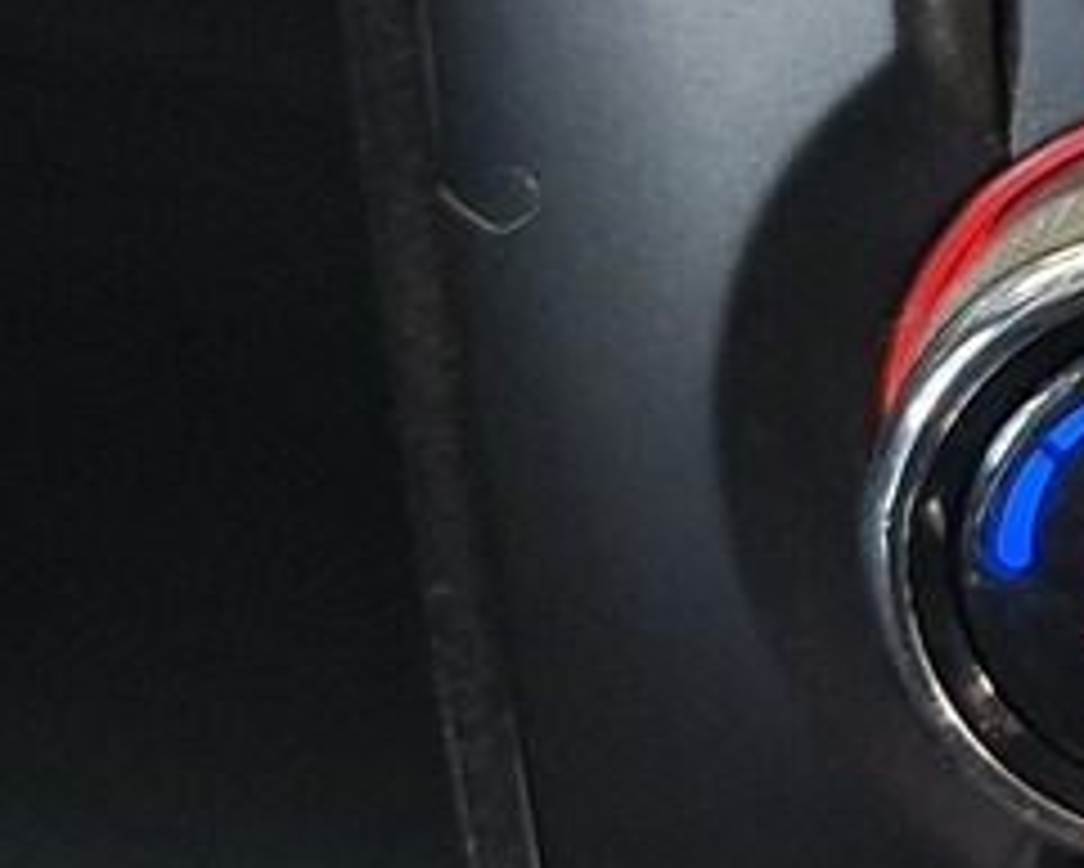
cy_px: -396
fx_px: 4301
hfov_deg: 12.2
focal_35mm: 134
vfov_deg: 11.1
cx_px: 2375
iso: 400
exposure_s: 1/25
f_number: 1.8
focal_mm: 5.54
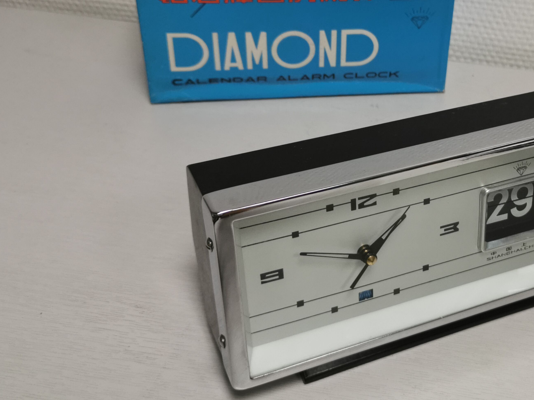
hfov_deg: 38.4
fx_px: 756
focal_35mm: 49
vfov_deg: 29.5
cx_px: 362
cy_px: 139
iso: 125
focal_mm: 5.58
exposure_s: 1/100
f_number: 1.8
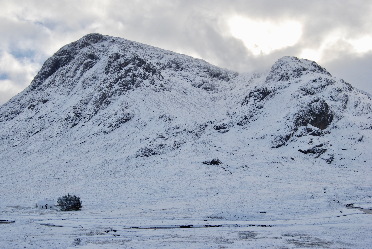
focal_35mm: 39
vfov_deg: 34.3
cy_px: 124
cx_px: 186
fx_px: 403
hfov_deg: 49.5
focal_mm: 26
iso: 100
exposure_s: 1/320
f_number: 9
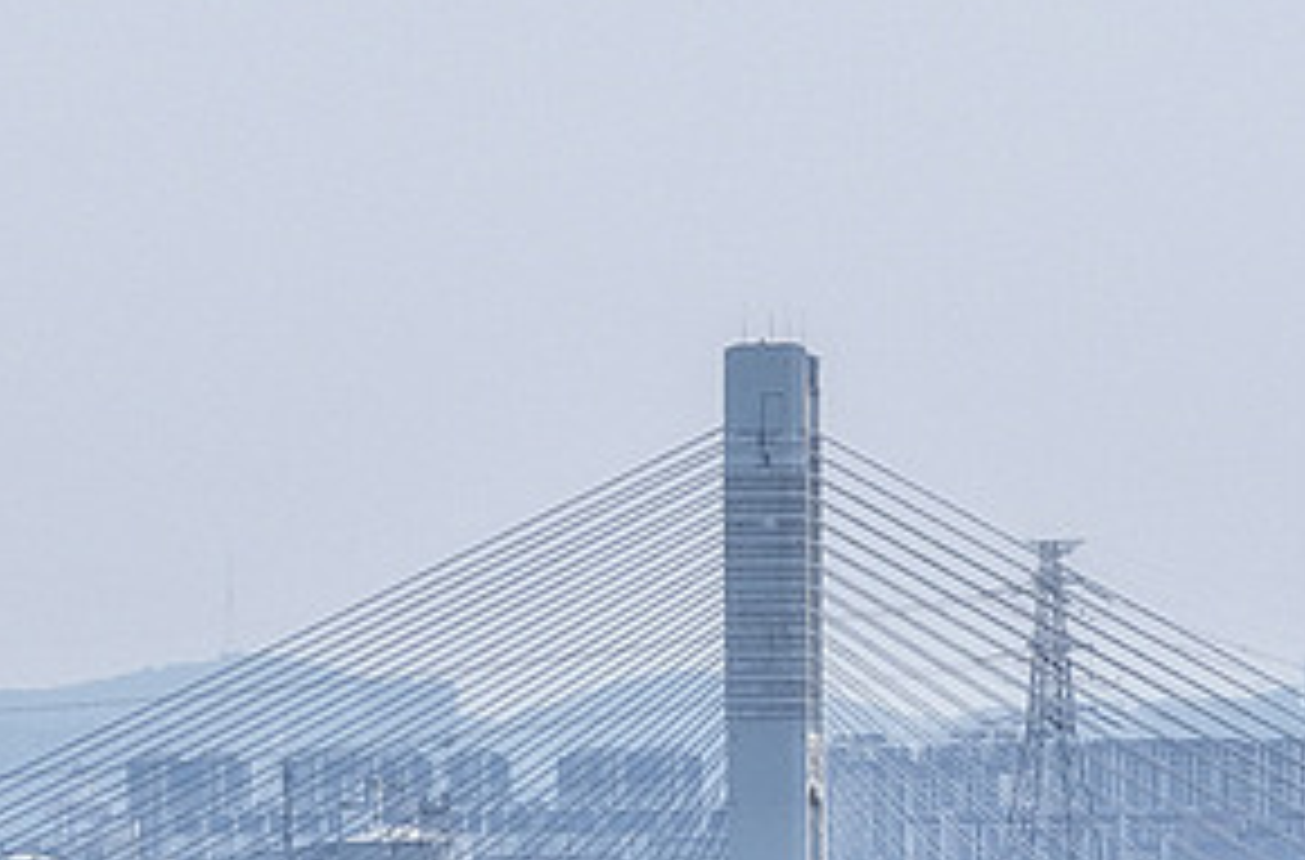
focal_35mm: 594
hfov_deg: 3.5
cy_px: 1358
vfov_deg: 2.3
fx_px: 21451
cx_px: -842
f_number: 2.8
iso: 100
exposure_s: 1/800
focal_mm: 40
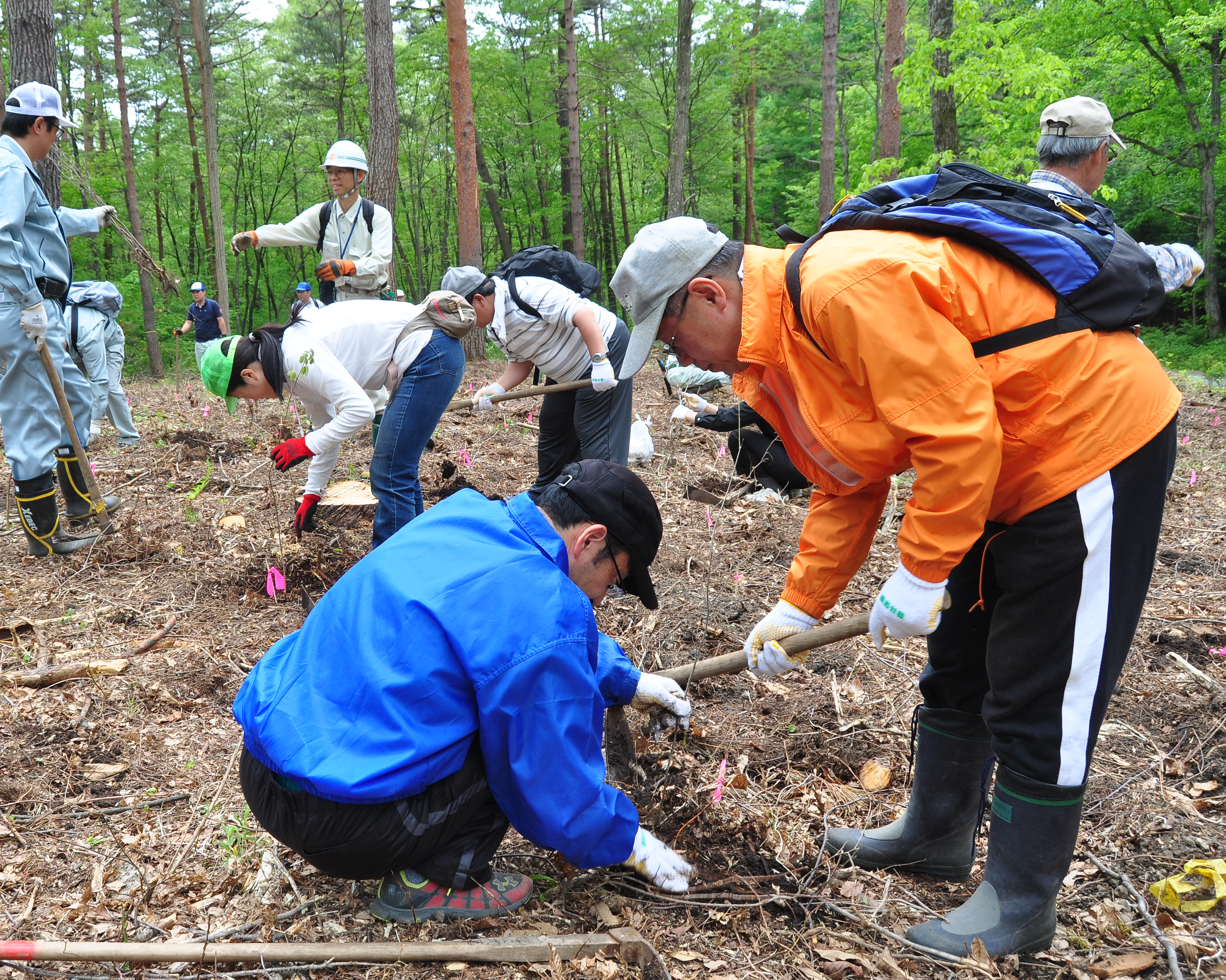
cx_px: 476
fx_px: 1125
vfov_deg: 47.1
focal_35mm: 31
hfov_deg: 56.6
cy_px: 485
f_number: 7.1
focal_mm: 18
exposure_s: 1/200
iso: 250
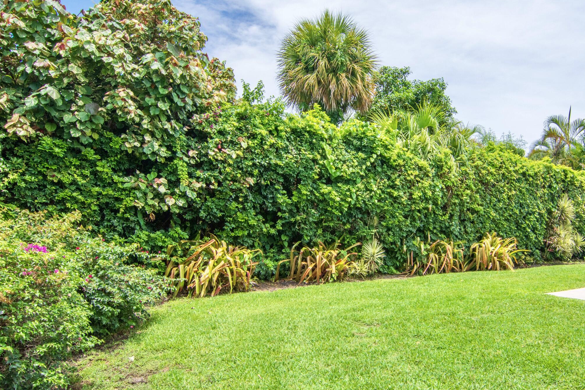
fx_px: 402
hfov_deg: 71.0
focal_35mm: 25
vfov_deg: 51.6
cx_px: 362
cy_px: 215
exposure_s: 1/250
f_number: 14
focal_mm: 11
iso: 320
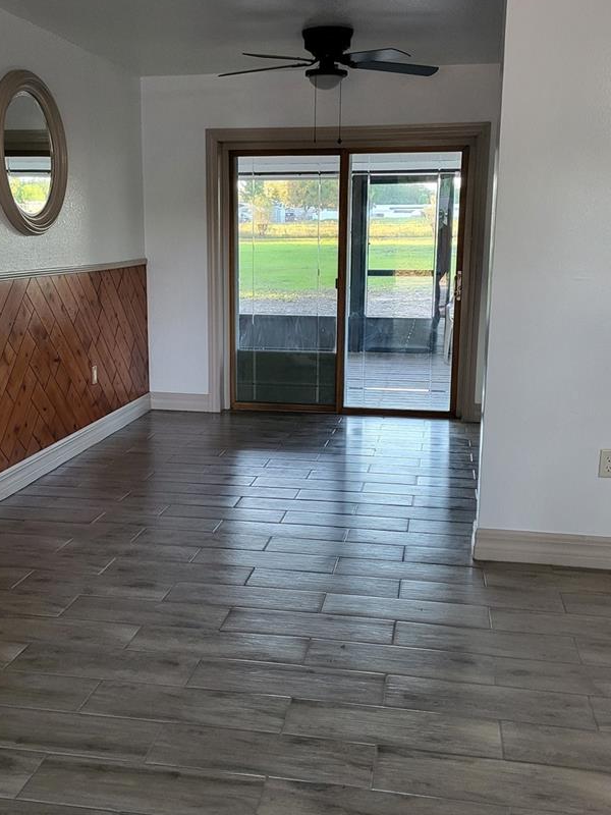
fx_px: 918
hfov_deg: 36.7
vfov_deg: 47.9
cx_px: 255
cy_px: 424
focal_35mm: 39
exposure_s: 1/50
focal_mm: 5.4
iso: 400
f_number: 1.8
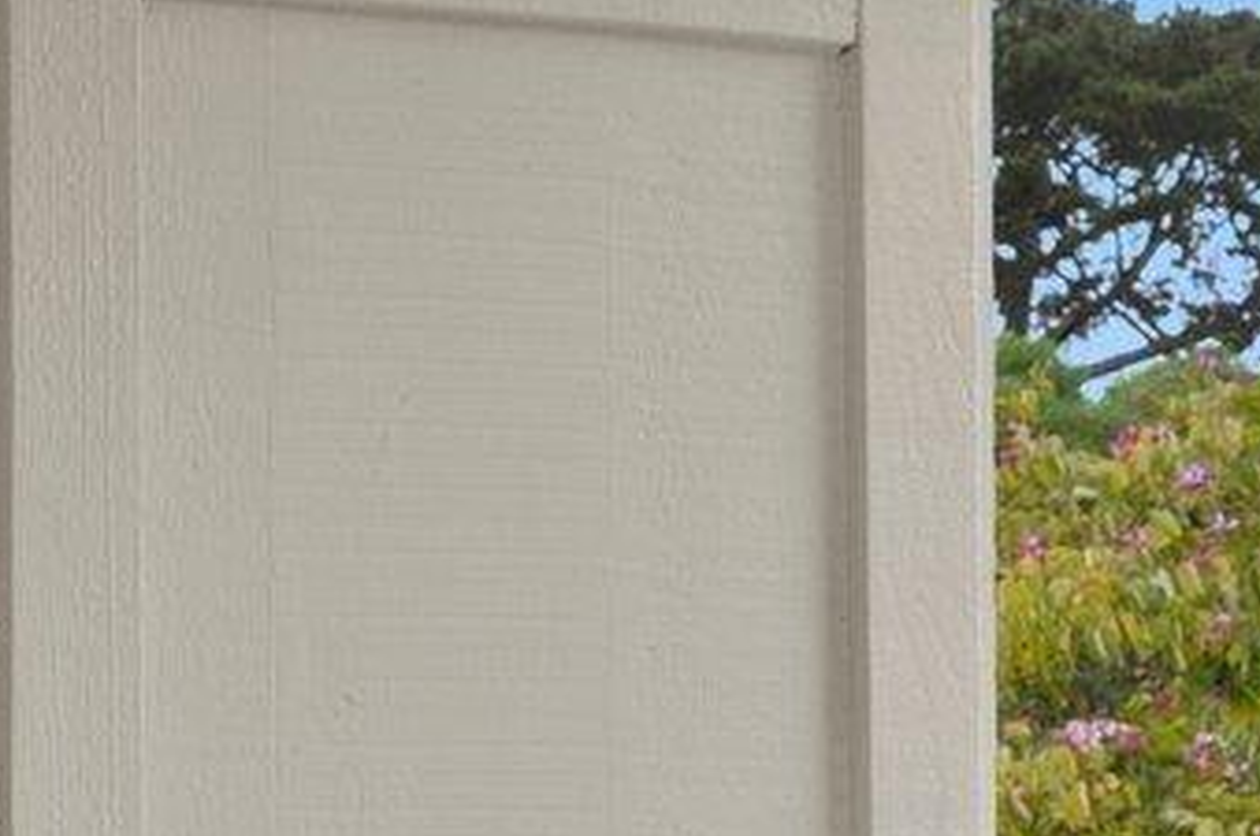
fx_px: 4964
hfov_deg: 14.5
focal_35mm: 142
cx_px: 662
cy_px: 710
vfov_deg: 9.6
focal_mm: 23.5
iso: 400
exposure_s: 1/250
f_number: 8
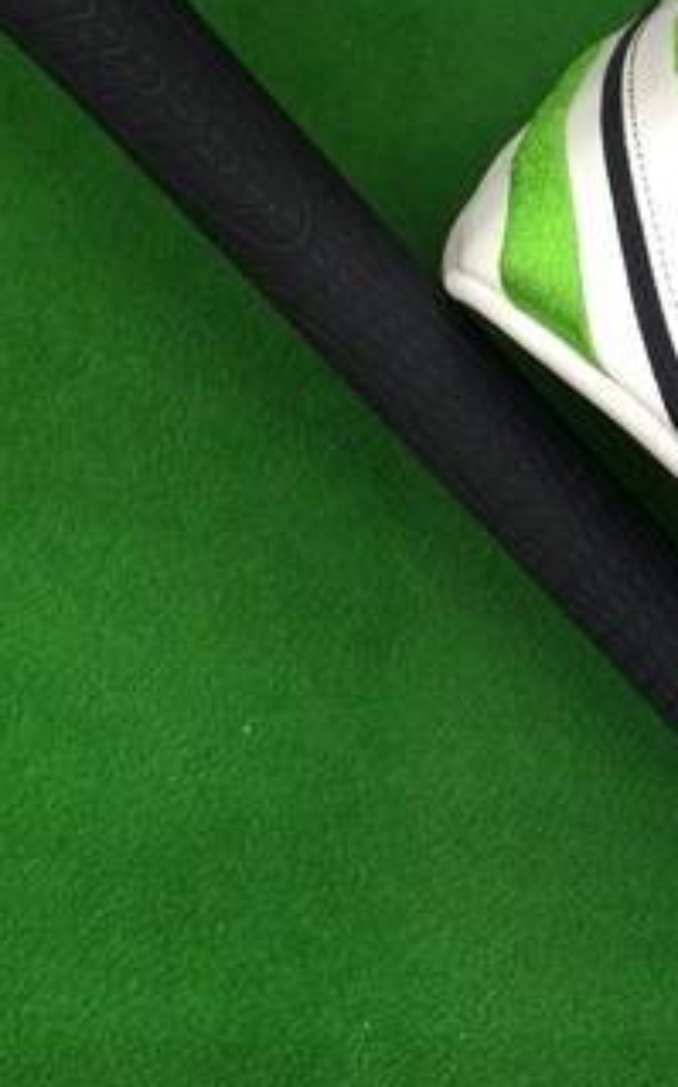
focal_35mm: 66
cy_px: 559
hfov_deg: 18.7
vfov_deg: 31.1
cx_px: 787
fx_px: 1954
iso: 64
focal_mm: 3.3
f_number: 2.4
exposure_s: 1/30
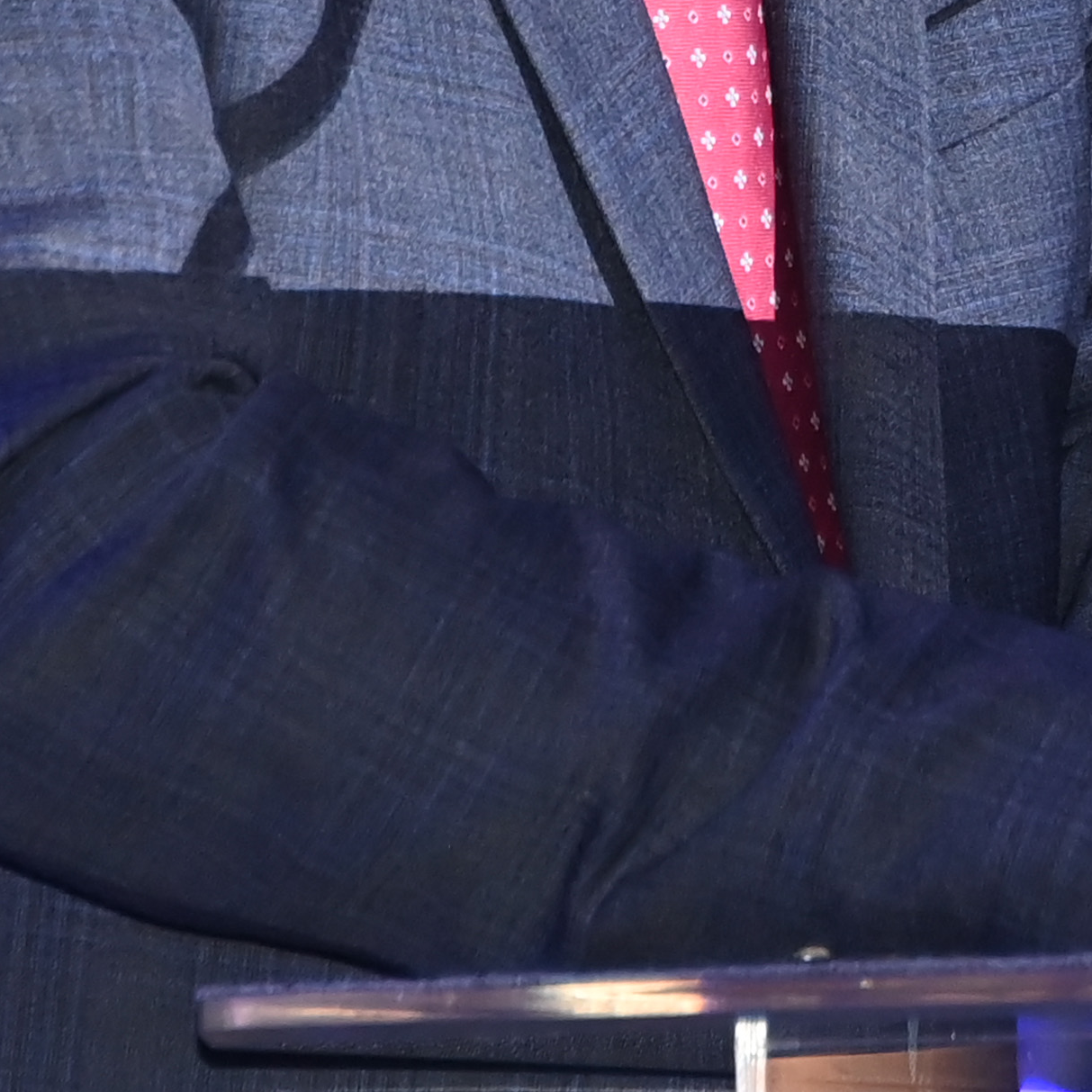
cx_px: 1375
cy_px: -427
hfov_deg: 1.8
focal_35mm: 975
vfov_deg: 1.8
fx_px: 34798
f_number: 6.3
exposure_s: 1/250
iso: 2500
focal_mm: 250
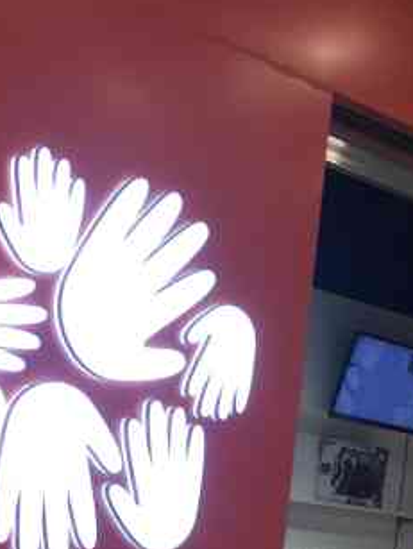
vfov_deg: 21.4
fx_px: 1397
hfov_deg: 16.8
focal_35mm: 88
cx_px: 290
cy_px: 566
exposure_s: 1/50
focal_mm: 4.15
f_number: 2.2
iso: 25
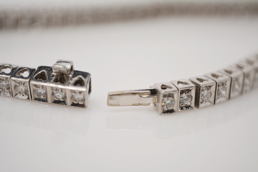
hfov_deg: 24.6
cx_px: 129
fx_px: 591
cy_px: 86
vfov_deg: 16.6
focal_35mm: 82
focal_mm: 55
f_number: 5.6
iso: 400
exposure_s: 1/80
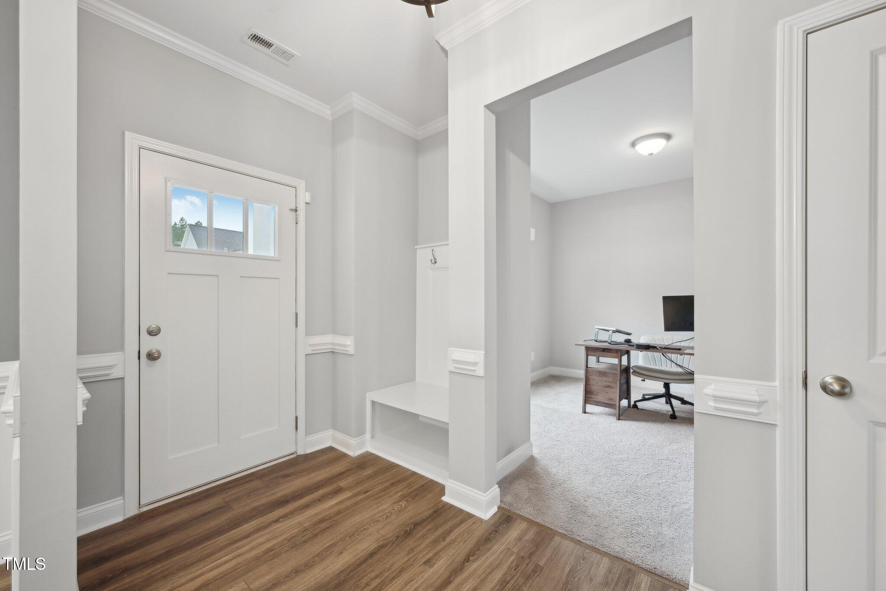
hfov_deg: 104.3
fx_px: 345
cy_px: 296
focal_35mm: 14
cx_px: 443
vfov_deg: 81.2
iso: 400
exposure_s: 1/8
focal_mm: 14
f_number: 8
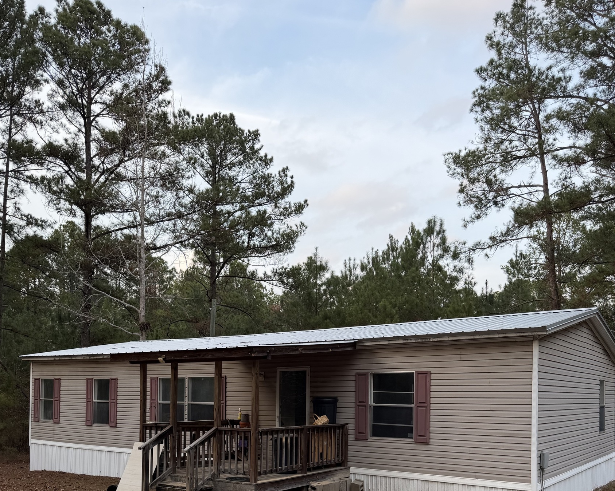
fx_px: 582
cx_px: 312
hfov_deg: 55.7
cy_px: 395
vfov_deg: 43.6
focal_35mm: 32
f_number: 1.78
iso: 80
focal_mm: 6.76
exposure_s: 1/428
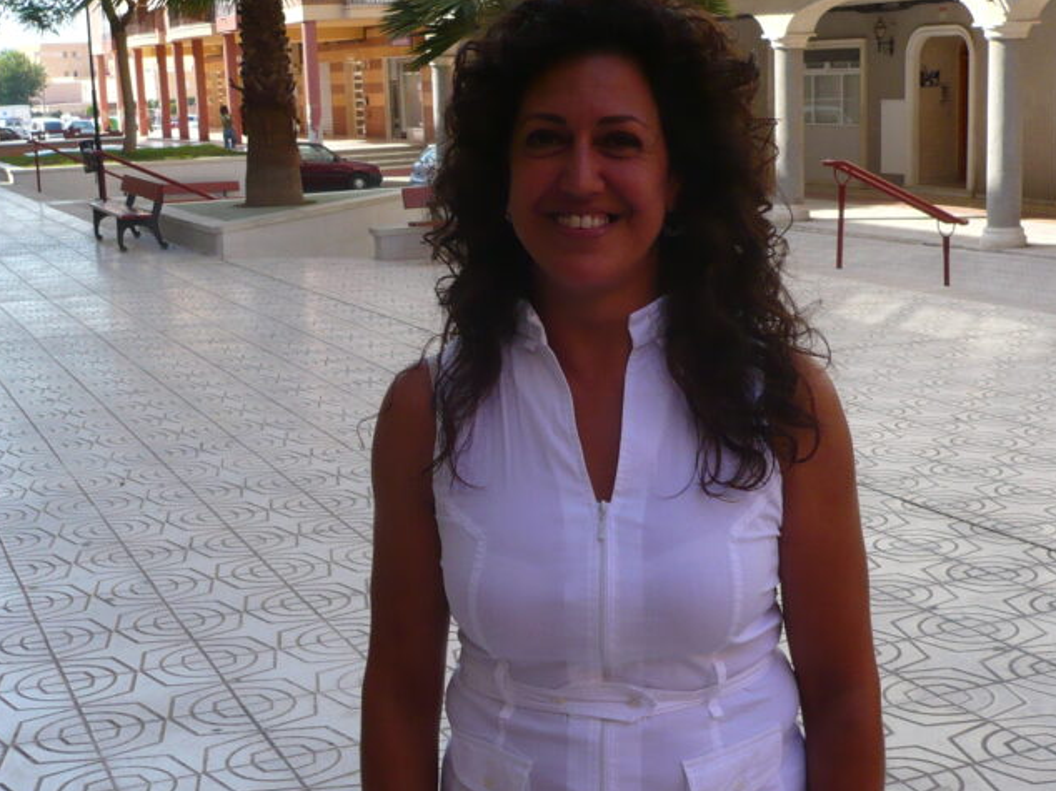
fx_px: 1616
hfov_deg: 36.1
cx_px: 460
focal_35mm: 53
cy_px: 450
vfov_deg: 27.5
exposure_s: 1/400
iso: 100
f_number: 2.8
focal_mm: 5.8
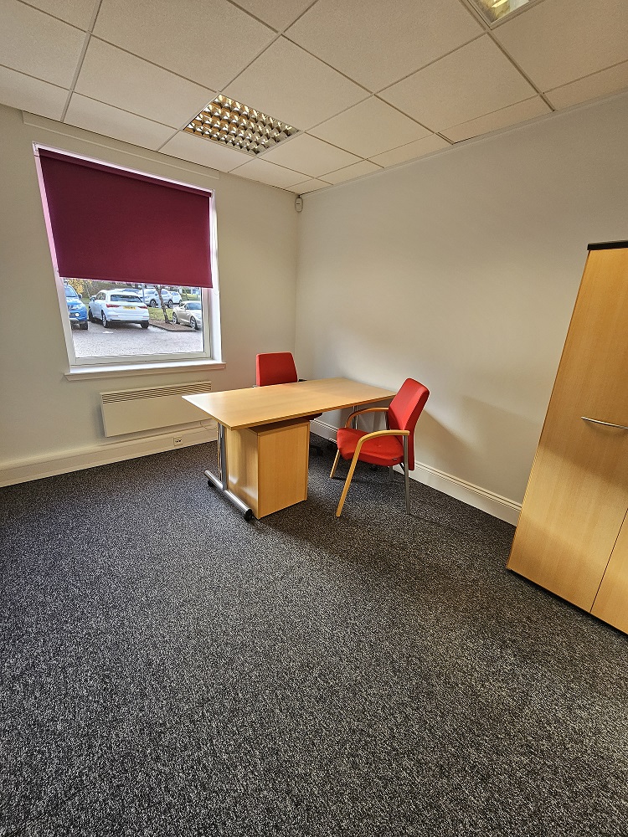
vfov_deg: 106.2
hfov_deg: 89.9
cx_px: 314
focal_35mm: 13
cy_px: 418
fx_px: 314
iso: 80
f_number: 2.2
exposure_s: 1/50
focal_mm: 2.2
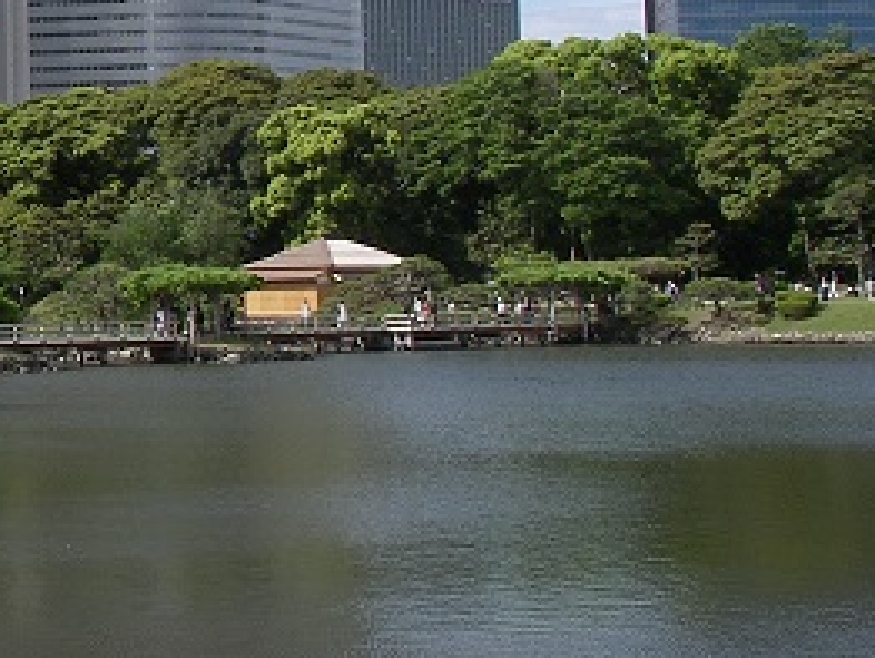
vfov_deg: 13.6
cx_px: -267
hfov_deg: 17.1
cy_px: 30
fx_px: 2732
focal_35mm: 108
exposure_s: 1/200
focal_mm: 7.8
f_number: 7.8
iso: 80
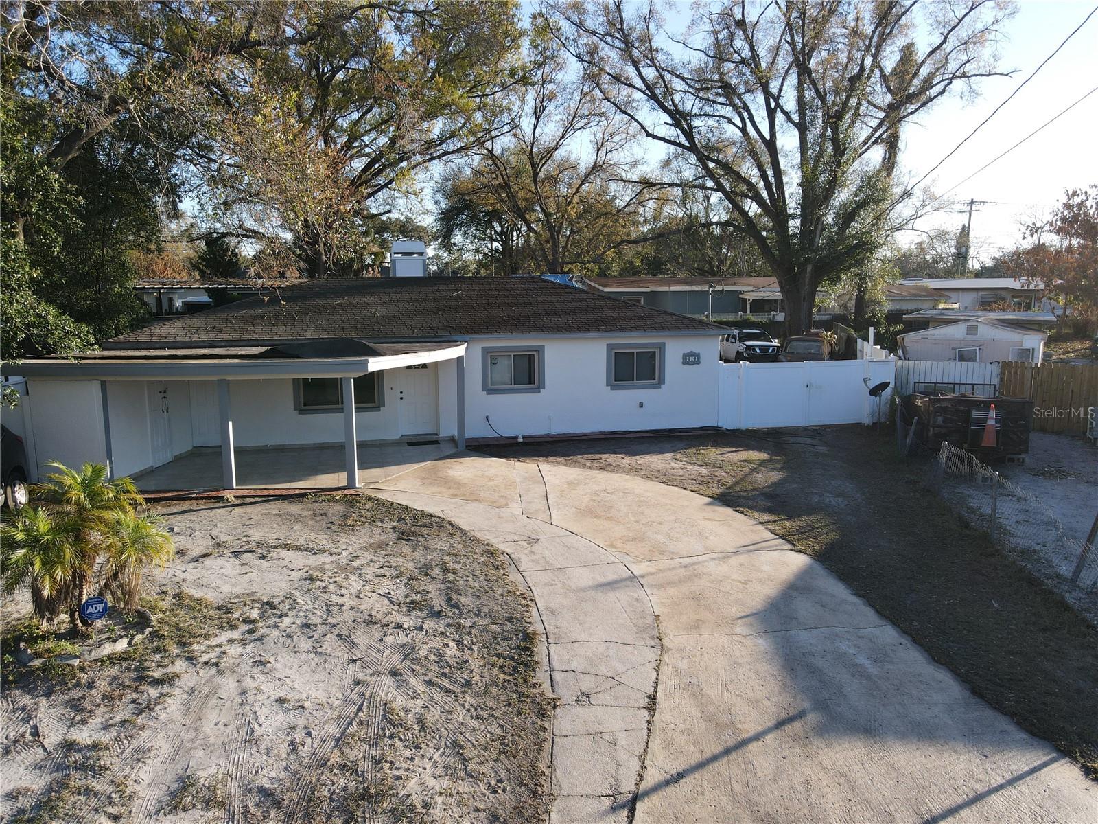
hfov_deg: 71.6
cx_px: 549
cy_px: 412
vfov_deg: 56.8
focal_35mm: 24
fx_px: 761
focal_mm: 4.5
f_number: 2.8
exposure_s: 1/200
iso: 100
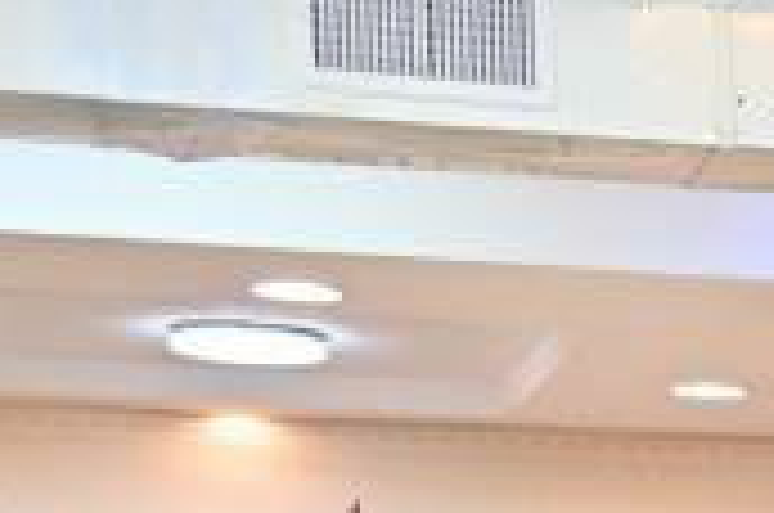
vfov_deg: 7.2
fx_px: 3841
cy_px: 1226
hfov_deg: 10.1
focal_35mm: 179
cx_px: 1854
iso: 1250
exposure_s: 1/400
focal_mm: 30
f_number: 4
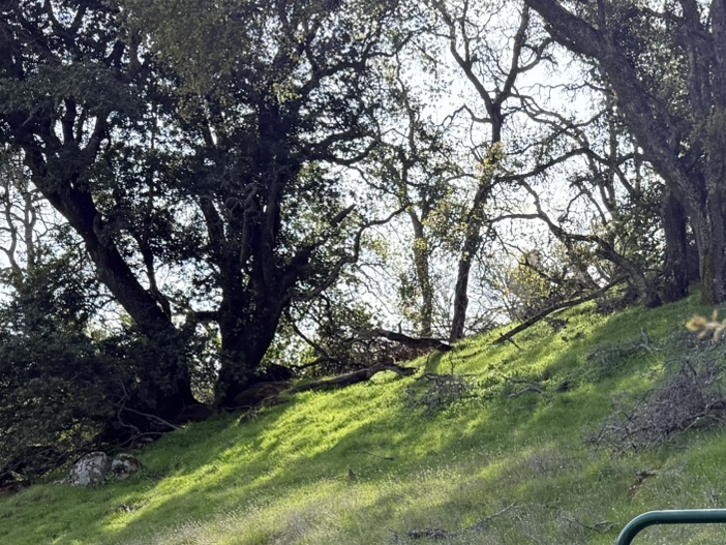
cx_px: 525
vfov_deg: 20.1
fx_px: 1469
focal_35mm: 70
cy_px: 587
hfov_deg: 27.5
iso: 100
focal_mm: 6.76
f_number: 1.78
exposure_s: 1/1271
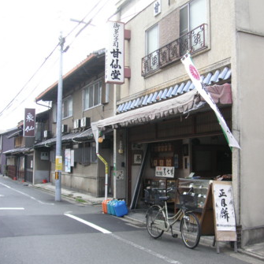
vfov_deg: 38.3
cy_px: 132
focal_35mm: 44
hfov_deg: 38.2
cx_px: 155
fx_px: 380
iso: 50
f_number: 2.8
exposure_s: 1/60
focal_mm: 6.1
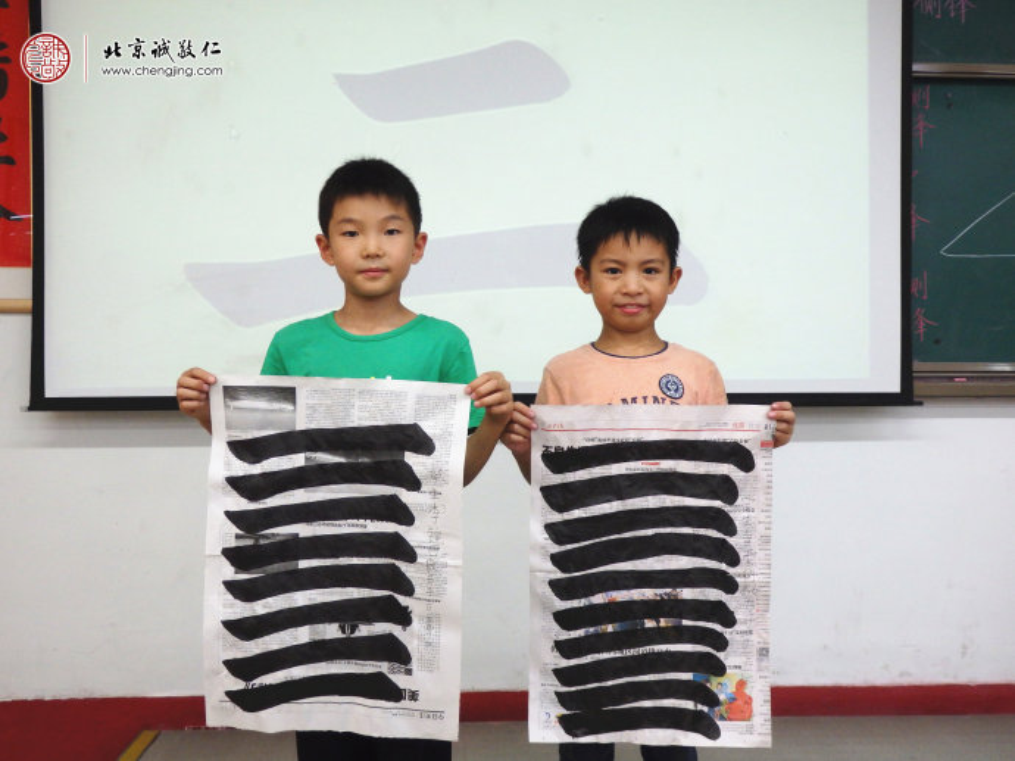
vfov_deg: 42.9
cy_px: 380
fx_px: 967
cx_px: 508
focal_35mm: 33
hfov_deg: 55.4
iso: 250
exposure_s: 1/60
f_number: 3.4
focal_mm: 6
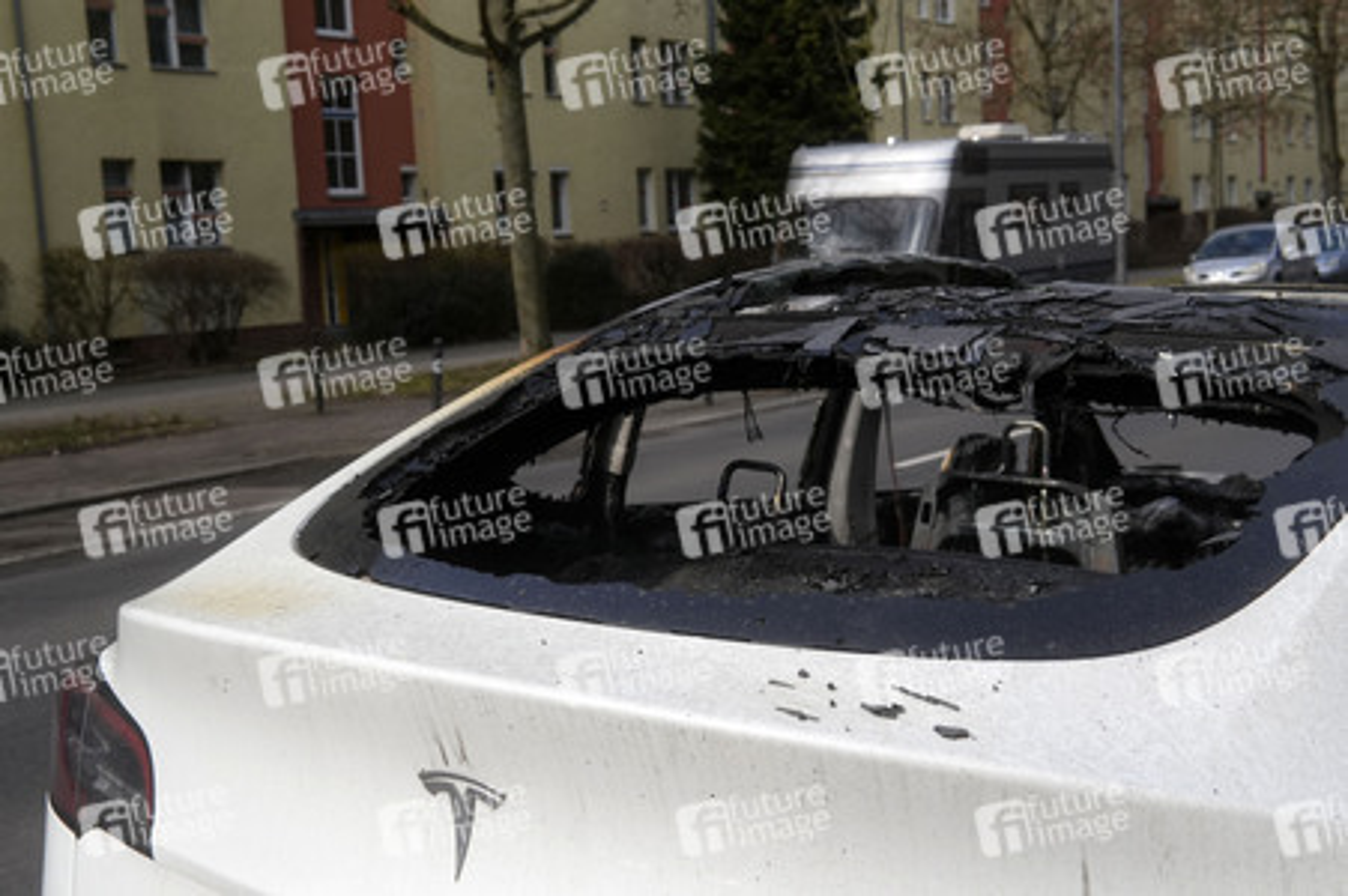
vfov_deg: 29.8
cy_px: 448
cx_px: 674
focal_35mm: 45
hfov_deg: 43.6
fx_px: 1684
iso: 640
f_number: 7.1
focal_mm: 30
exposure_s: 1/1600
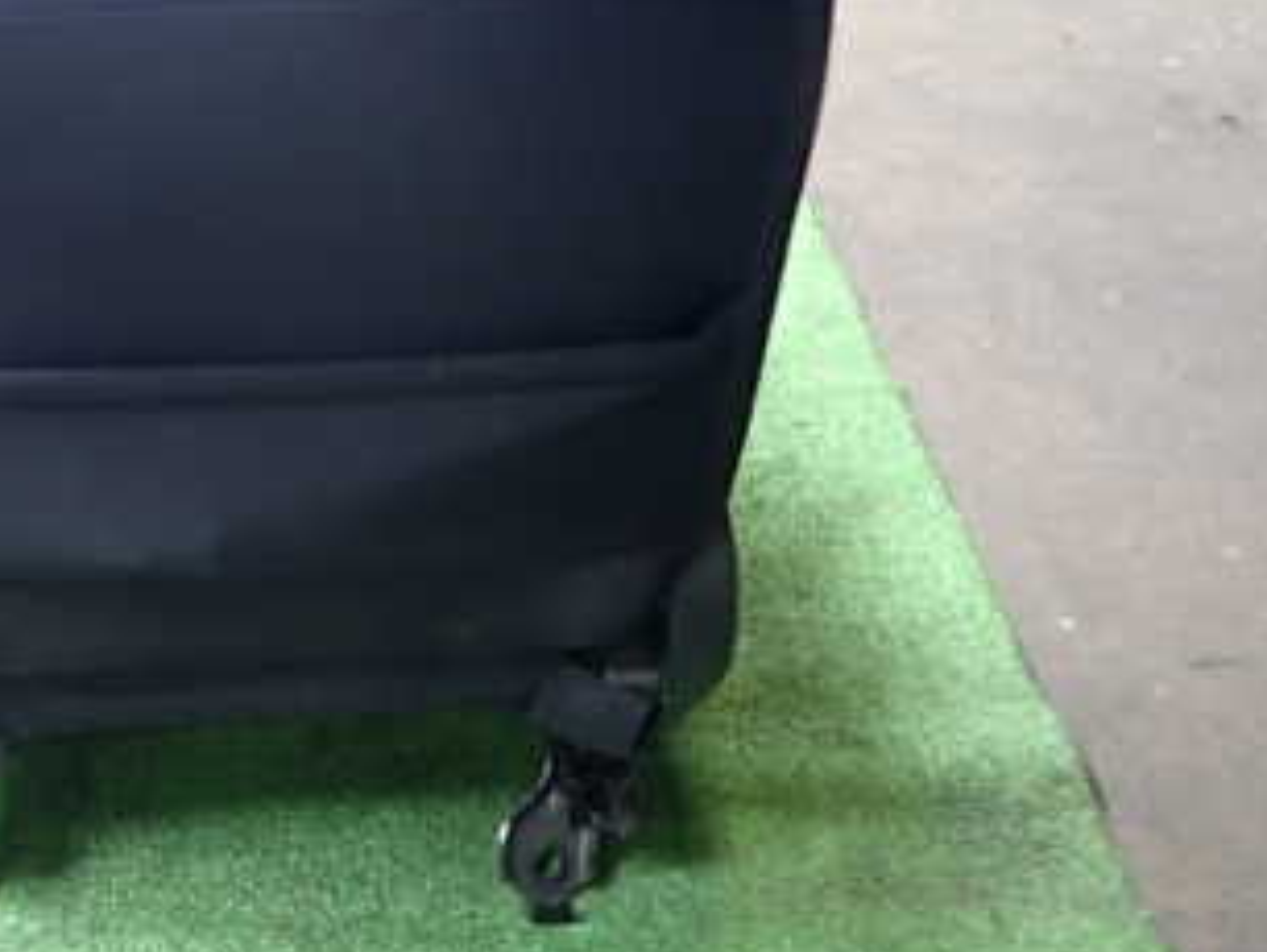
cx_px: 145
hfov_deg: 36.6
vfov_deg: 29.2
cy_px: 219
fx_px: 1795
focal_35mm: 49
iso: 250
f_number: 2
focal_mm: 4.5
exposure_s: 1/30
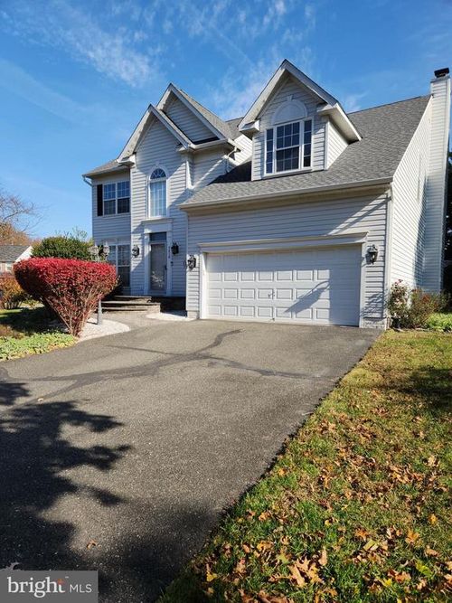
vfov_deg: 73.9
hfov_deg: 58.9
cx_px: 226
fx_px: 401
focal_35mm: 23
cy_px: 302
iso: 20
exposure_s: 1/1225
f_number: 1.8
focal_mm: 5.4
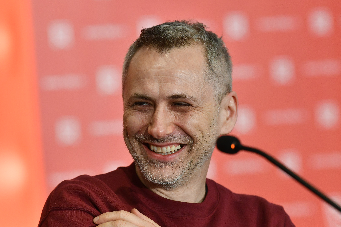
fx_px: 1904
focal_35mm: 201
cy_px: 114
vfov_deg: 6.8
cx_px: 171
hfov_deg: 10.2
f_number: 4
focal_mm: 200
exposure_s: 1/320
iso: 2000
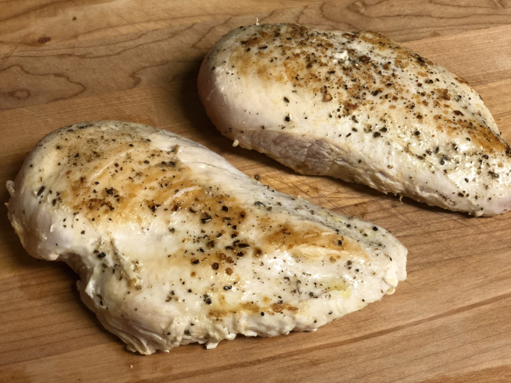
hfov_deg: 36.8
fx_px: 768
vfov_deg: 28.0
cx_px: 256
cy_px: 192
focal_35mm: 52
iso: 100
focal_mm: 6
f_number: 2.4
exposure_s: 1/30
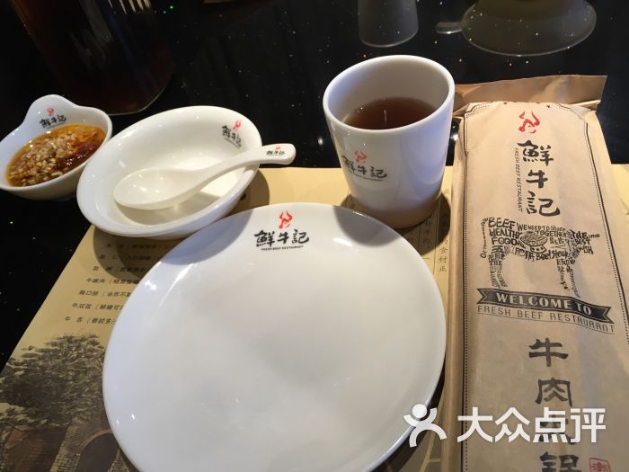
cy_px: 236
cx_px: 314
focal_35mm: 29
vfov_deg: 48.2
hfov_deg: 61.7
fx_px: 527
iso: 64
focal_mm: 4.15
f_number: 2.2
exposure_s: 1/33
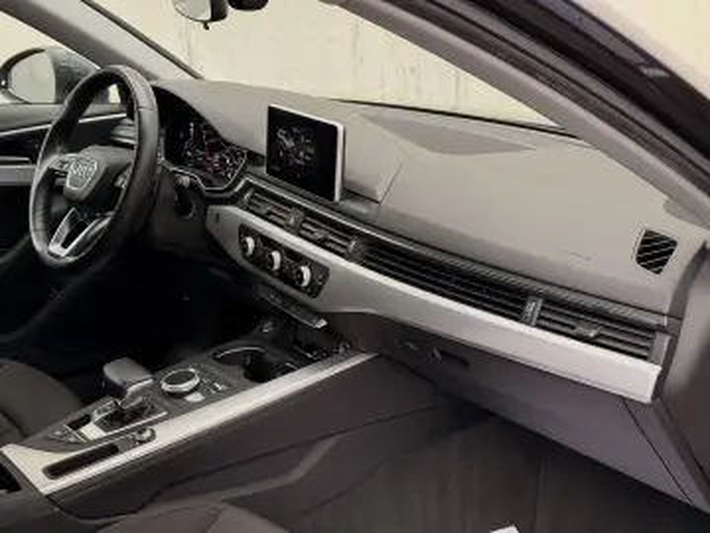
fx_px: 985
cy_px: 266
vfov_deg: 30.3
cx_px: 355
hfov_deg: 39.7
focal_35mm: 48
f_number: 1.78
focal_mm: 6.76
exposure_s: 1/215
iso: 160
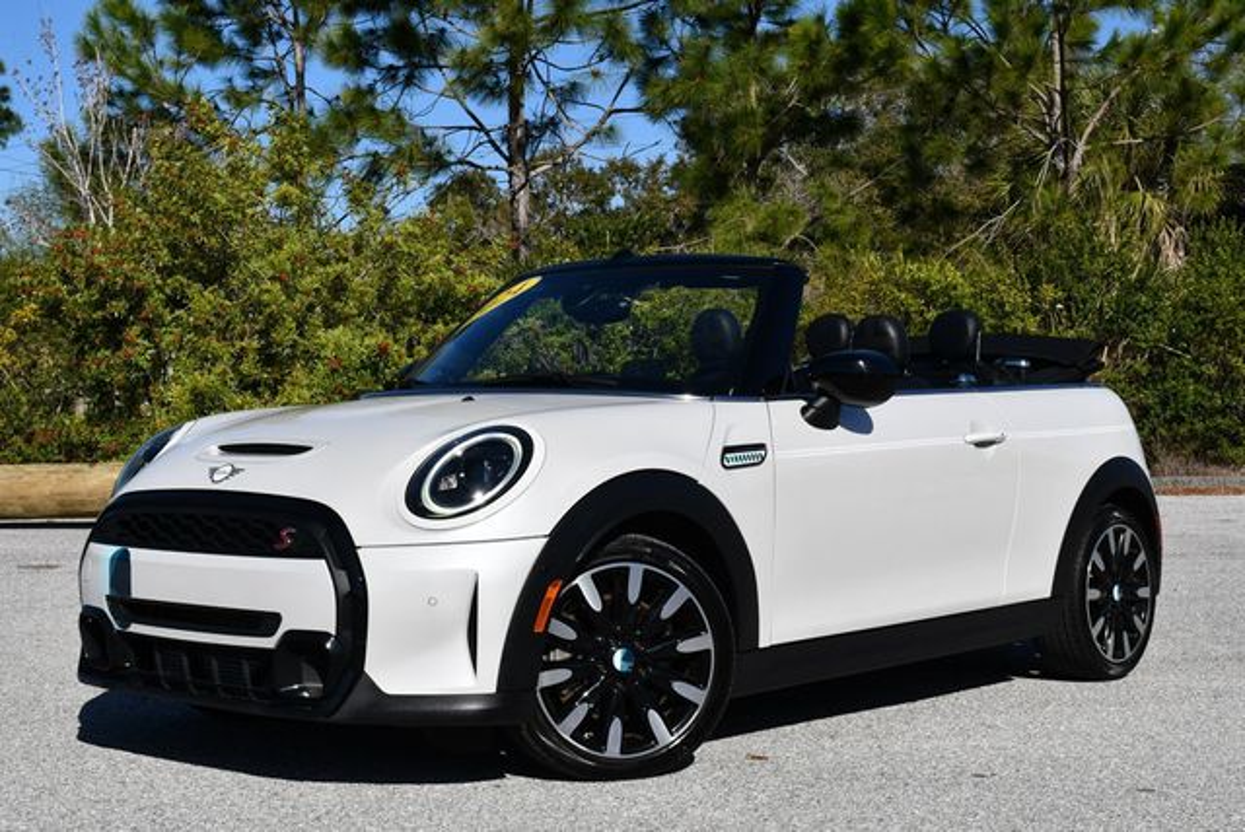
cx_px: 622
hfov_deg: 35.6
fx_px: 1938
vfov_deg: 24.2
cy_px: 416
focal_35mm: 56
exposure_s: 1/400
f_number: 10
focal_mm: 28
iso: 100
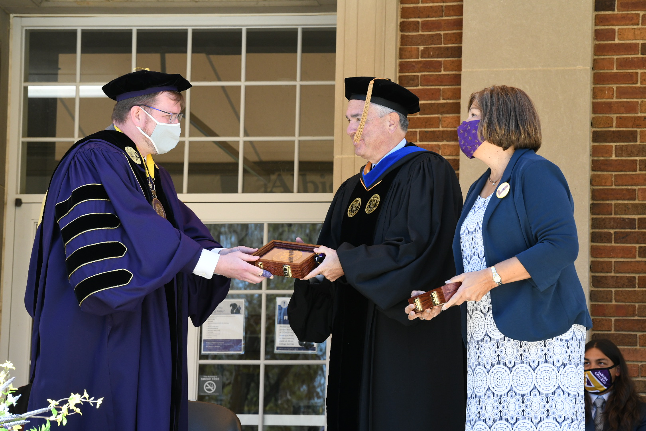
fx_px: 2691
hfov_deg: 13.7
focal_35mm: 150
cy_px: 216
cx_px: 323
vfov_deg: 9.1
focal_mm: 150
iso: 1800
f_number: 11
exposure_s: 1/250
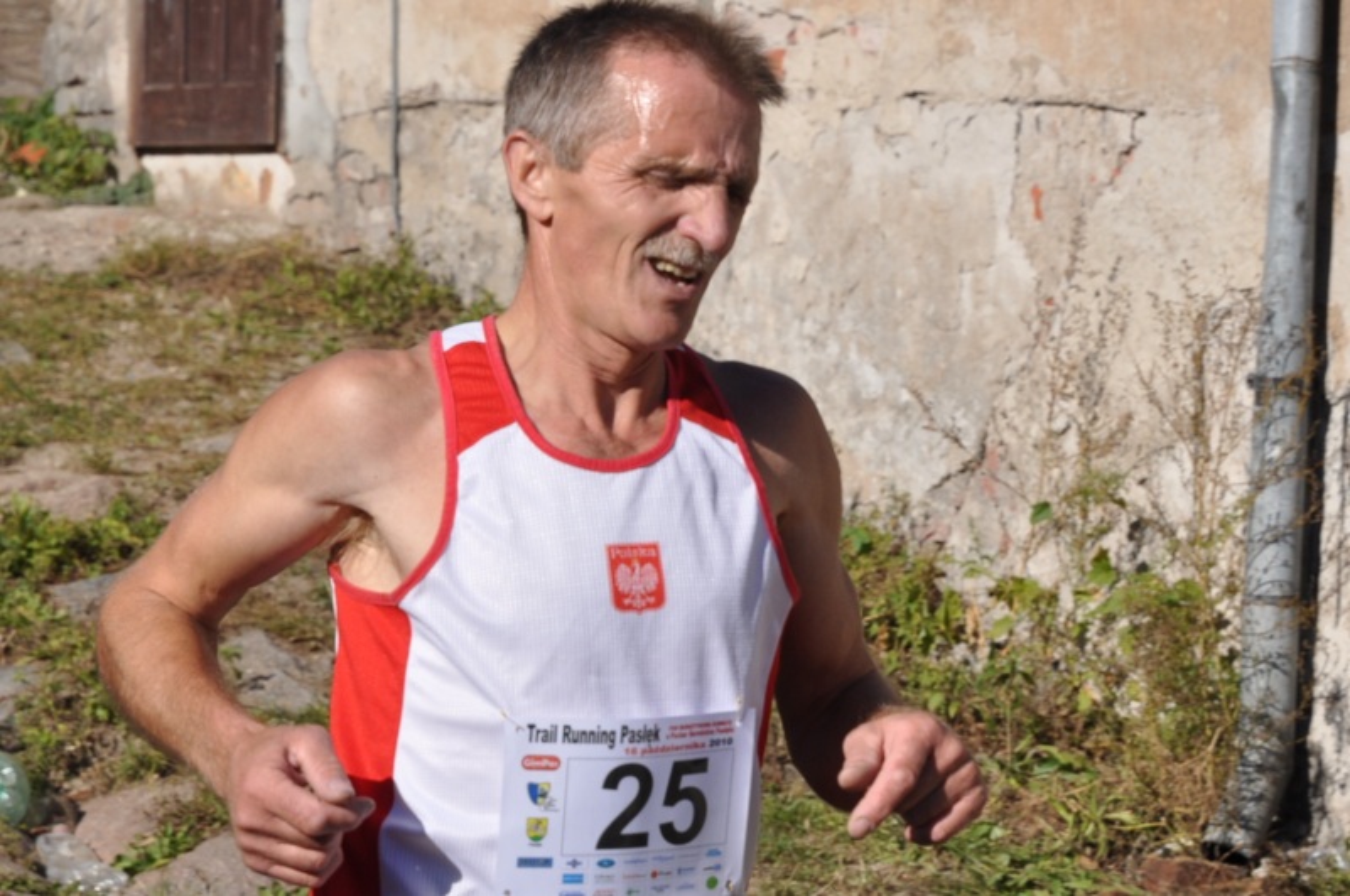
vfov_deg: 10.7
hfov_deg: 16.1
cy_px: 448
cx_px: 675
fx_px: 4774
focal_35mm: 128
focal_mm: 85
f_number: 8
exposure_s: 1/1000
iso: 250
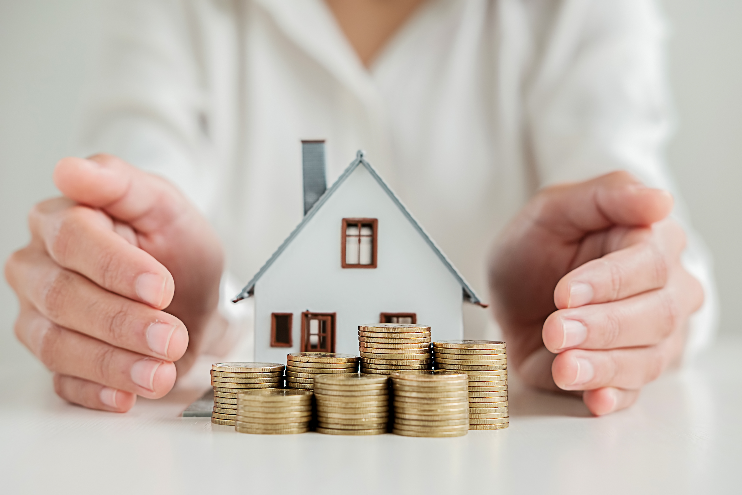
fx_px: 1092
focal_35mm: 53
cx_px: 371
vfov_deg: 25.5
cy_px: 248
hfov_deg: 37.5
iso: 400
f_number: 4
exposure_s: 1/100
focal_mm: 35
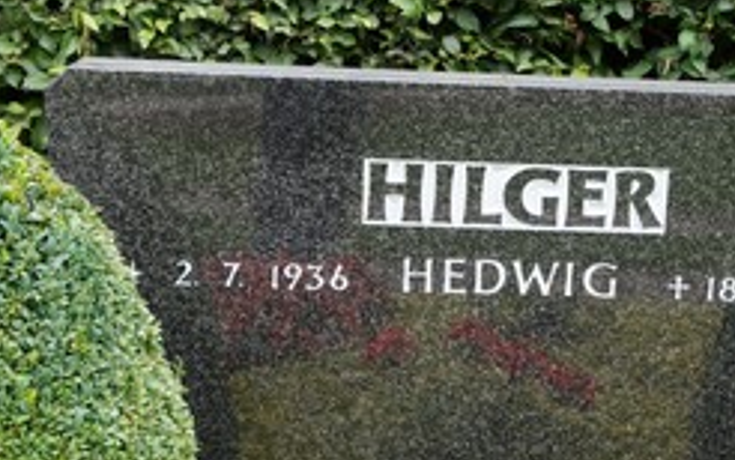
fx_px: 1662
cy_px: 260
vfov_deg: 15.8
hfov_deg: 24.8
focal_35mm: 83
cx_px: 469
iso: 200
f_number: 5.6
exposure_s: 1/100
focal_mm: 29
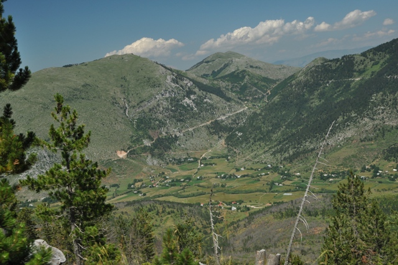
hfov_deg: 41.2
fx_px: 530
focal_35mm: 48
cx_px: 199
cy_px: 132
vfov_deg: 28.0
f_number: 16
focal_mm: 32
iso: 200
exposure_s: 1/80
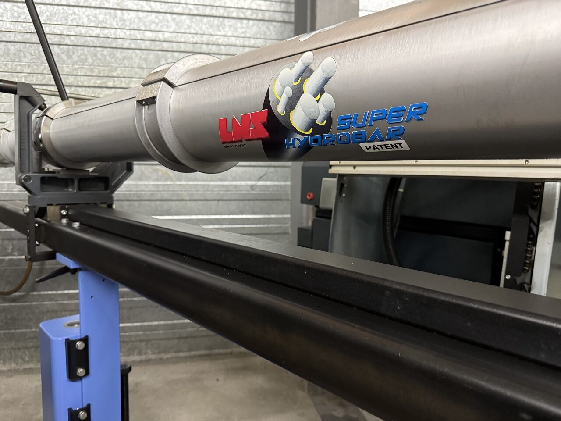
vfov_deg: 56.8
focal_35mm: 24
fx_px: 389
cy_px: 210
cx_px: 280
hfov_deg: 71.6
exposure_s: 1/33
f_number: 1.78
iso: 640
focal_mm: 6.76
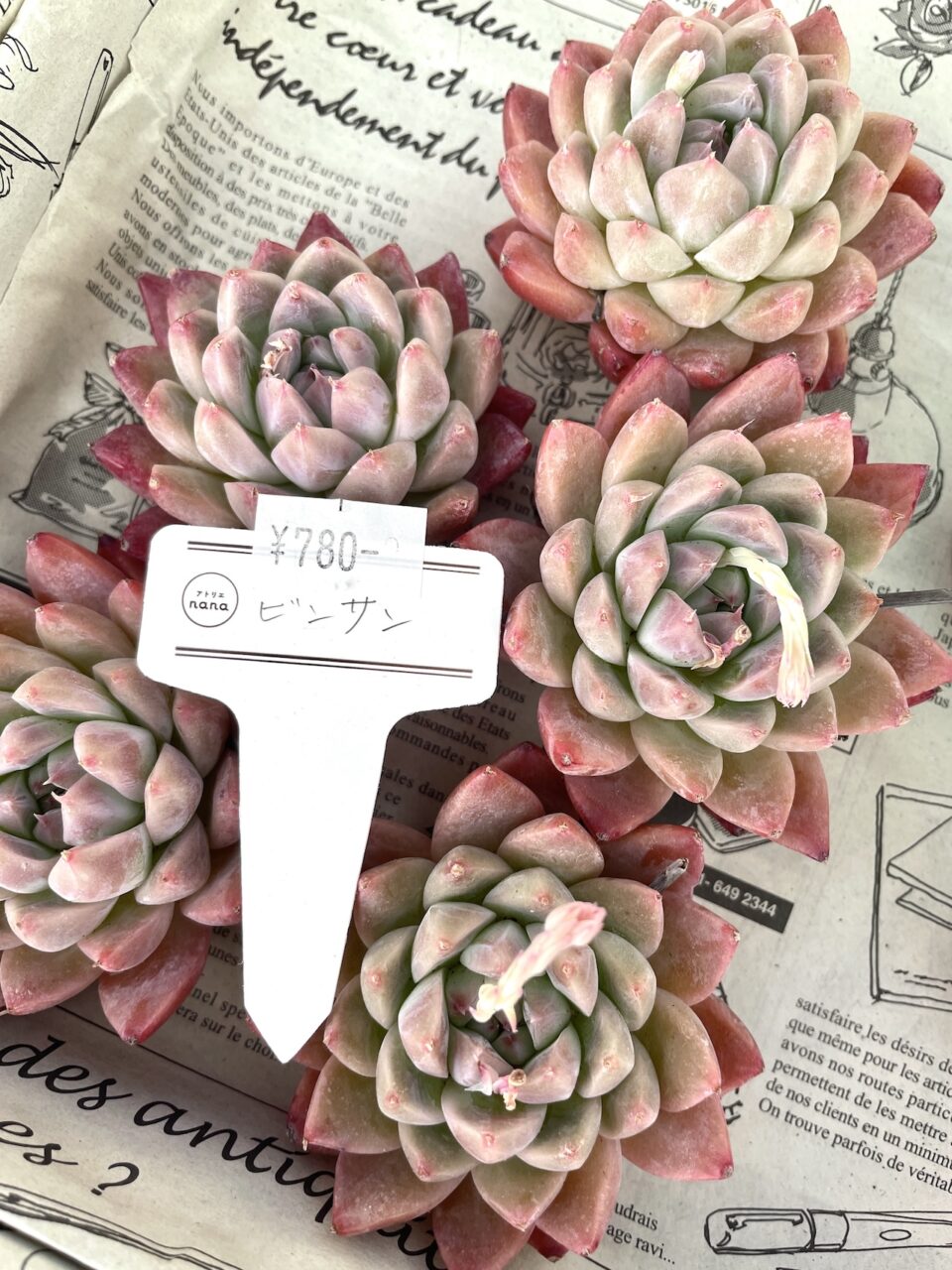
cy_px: 635
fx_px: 953
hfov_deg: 53.1
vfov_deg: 67.3
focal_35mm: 26
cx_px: 476
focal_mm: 4.2
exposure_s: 1/207
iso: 32
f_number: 1.6
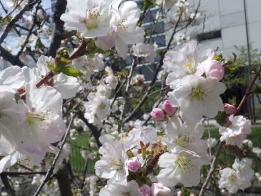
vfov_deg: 31.5
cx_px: 98
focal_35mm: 46
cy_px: 111
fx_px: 347
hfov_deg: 40.9
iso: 125
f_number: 4.6
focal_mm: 6.1
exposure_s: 1/1000
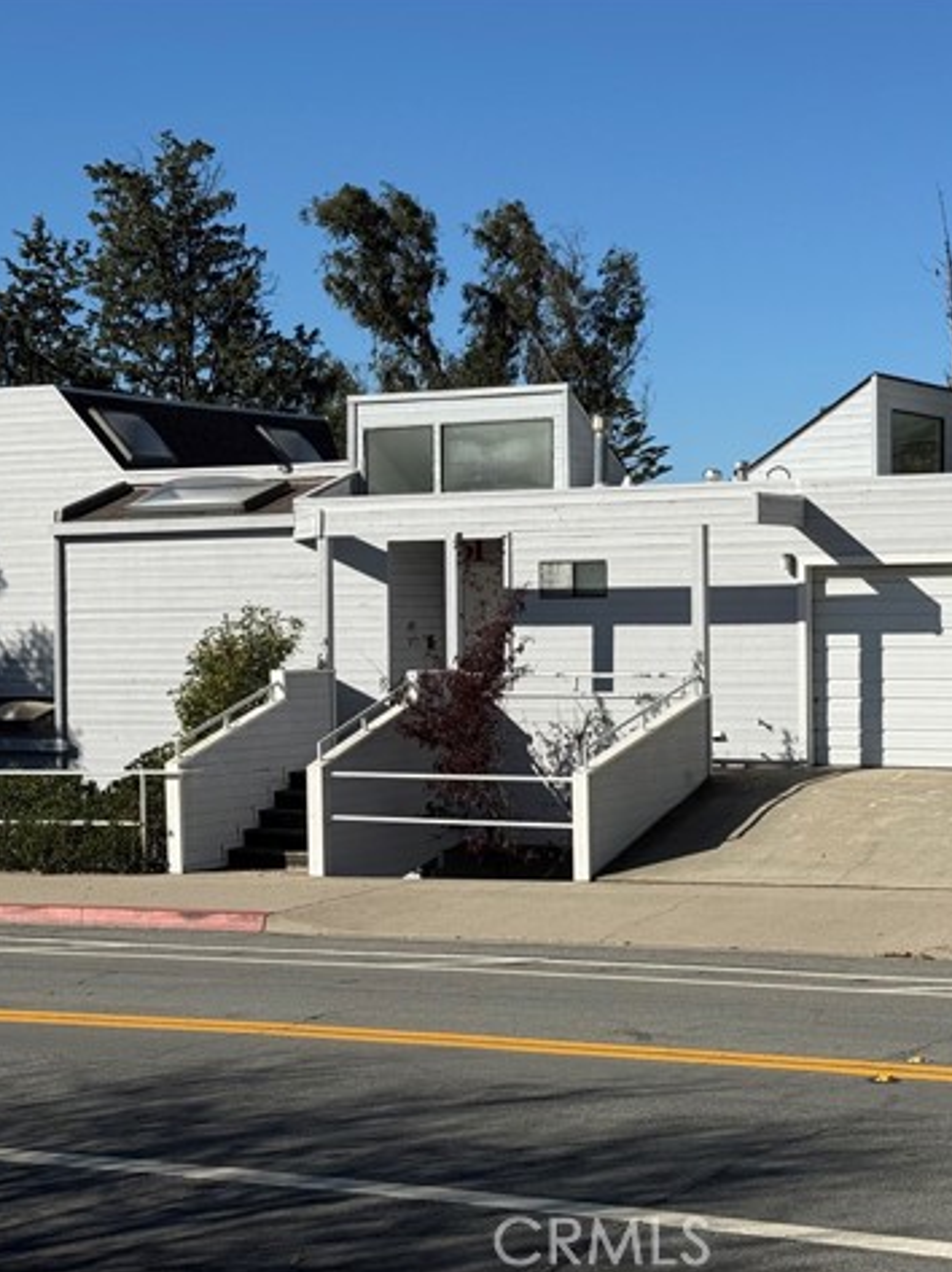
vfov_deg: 29.8
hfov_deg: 22.5
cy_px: 635
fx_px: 2387
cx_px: 613
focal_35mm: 65
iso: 64
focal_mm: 6.76
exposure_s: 1/8772
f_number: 1.78
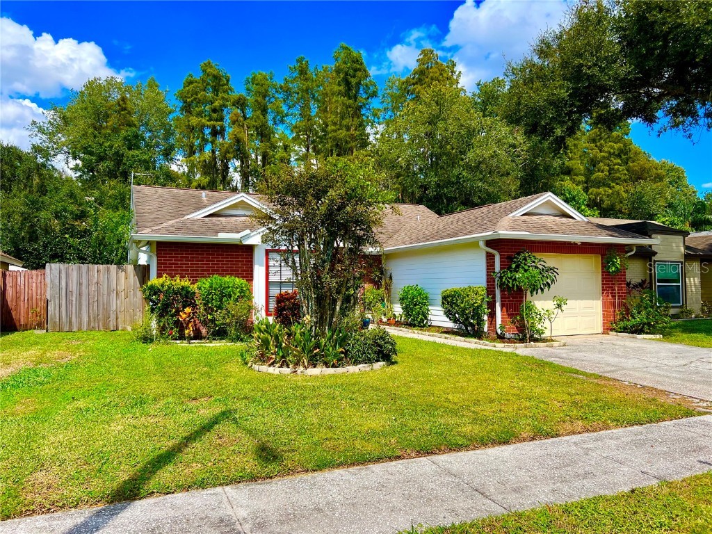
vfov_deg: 53.1
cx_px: 356
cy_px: 267
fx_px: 535
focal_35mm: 26
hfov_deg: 67.3
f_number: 1.5
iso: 50
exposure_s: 1/3077
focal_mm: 5.7
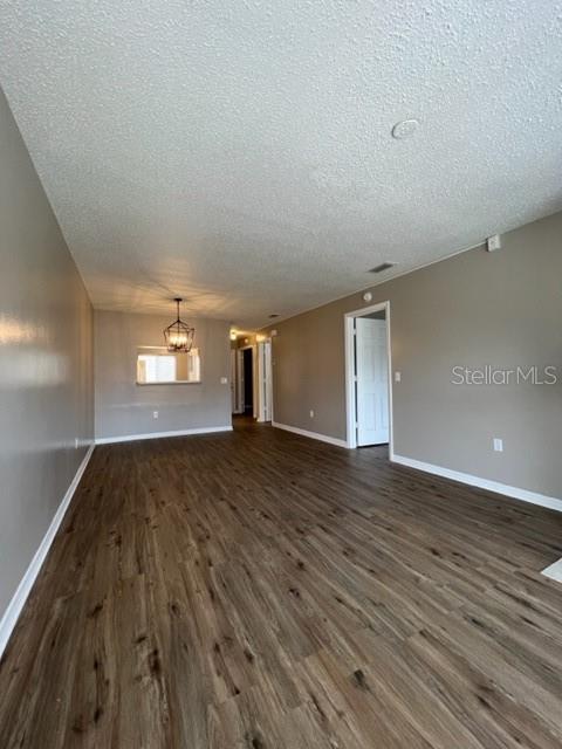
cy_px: 374
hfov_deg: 89.9
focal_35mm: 13
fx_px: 281
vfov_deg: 106.2
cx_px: 281
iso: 160
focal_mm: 1.57
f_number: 1.8
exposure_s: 1/120
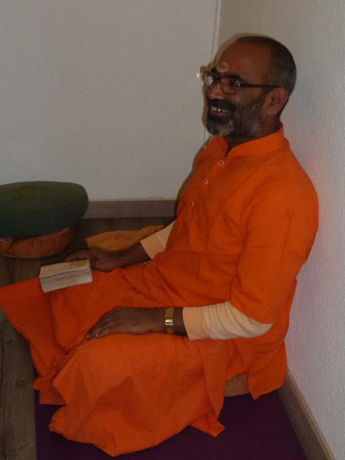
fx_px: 784
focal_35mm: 59
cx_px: 172
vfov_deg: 32.7
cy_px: 230
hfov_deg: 24.8
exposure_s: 1/30
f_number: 3.9
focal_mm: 9.7
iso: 320
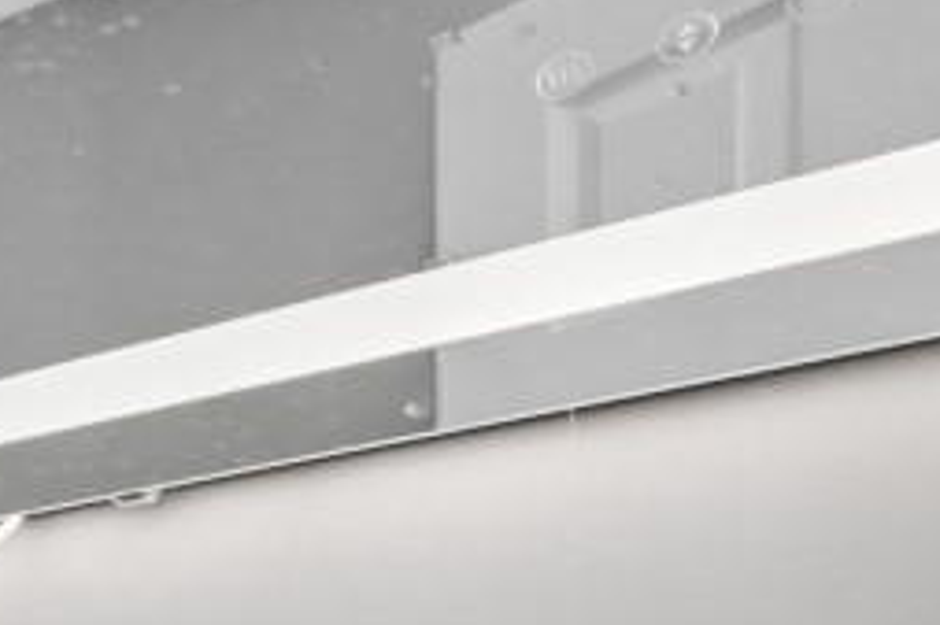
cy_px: 925
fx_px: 1774
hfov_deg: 17.5
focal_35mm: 68
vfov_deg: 17.9
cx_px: -1062
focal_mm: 10
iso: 320
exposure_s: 1/80
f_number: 6.3
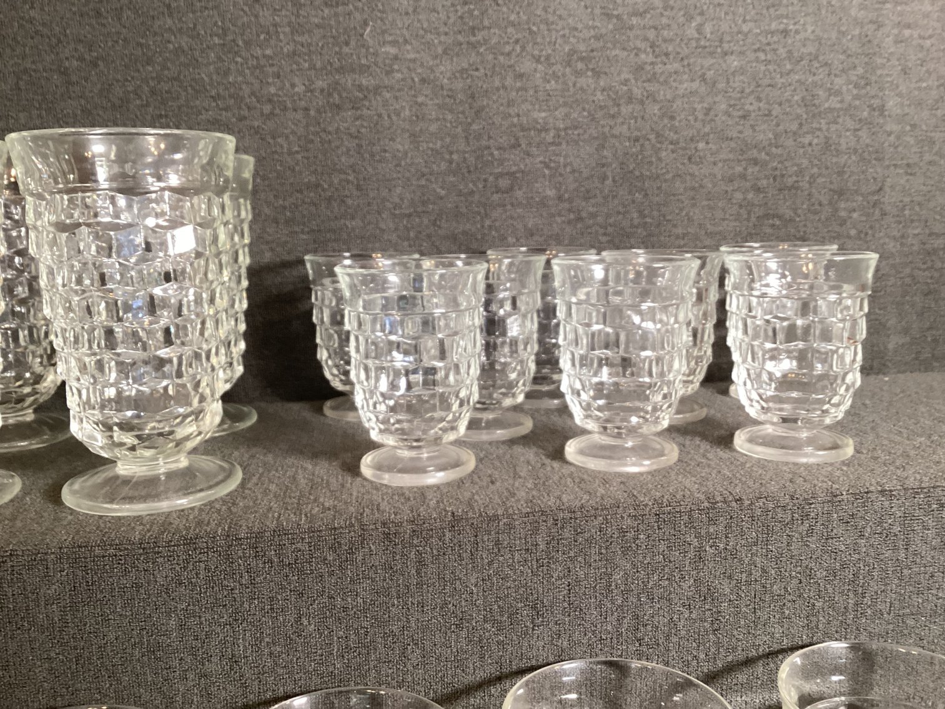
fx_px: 846
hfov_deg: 58.3
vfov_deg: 45.4
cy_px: 354
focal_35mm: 31
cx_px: 472
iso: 250
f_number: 2.4
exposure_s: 1/60
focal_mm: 3.3
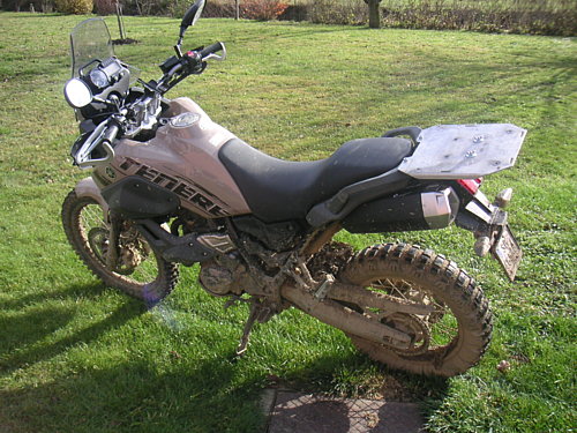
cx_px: 288
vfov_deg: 37.7
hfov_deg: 49.0
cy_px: 216
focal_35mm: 38
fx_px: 633
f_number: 2.8
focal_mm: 6
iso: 50
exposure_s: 1/250
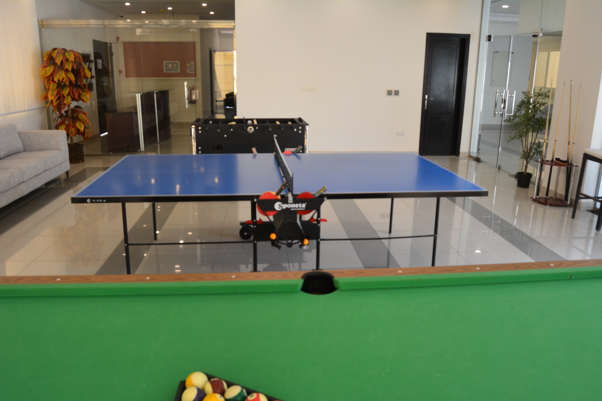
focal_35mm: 27
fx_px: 451
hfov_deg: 67.4
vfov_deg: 47.9
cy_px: 200
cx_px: 301
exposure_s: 1/50
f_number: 8
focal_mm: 18
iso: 800
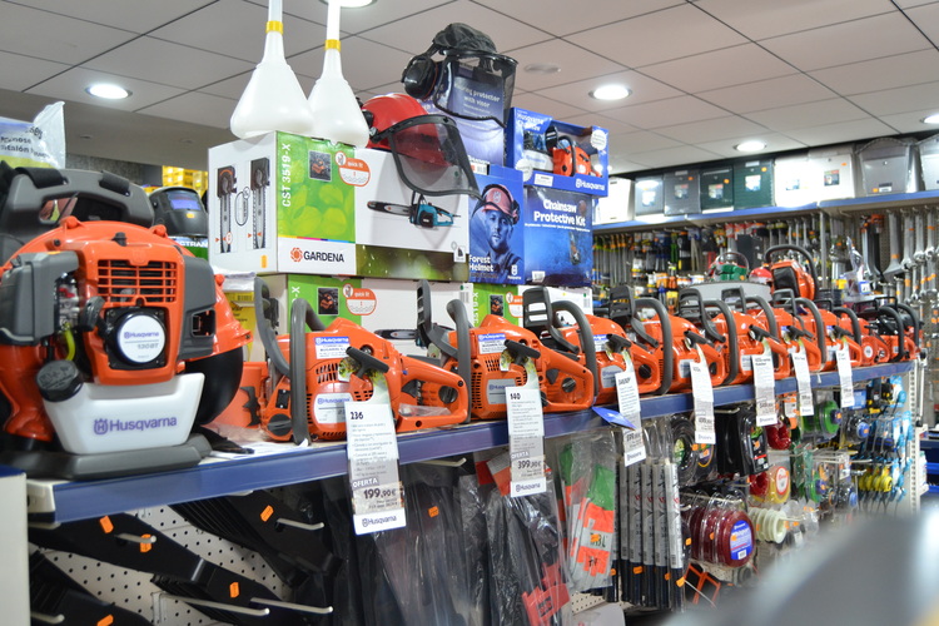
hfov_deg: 57.2
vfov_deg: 40.0
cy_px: 313
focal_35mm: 33
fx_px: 861
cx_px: 470
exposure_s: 1/60
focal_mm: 22
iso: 900
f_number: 3.5
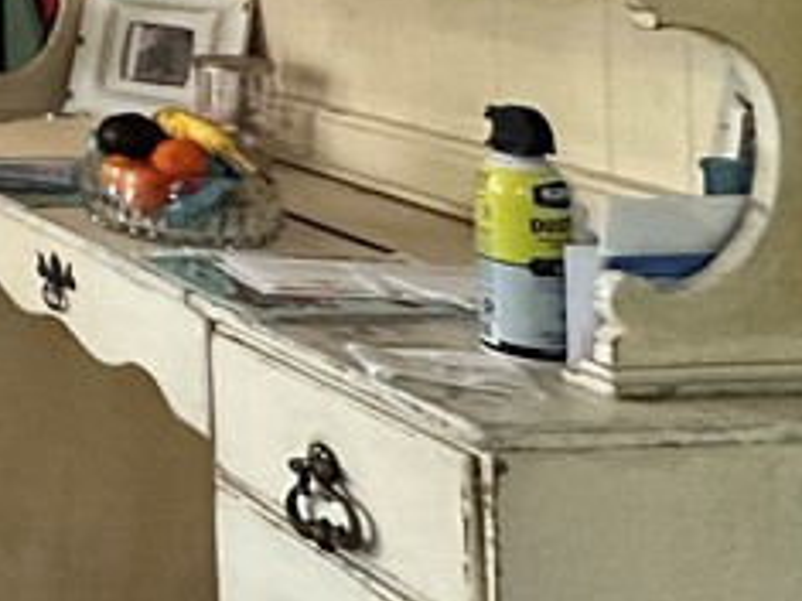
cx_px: -662
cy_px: -188
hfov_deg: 20.9
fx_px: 1413
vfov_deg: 21.6
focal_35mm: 61
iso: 400
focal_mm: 2.22
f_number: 2.2
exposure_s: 1/60
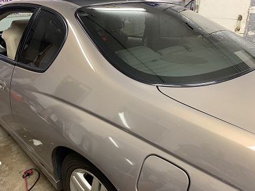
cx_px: 118
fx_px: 221
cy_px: 108
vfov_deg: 46.7
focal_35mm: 30
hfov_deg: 59.9
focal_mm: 4.25
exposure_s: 1/60
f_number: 1.8
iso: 200
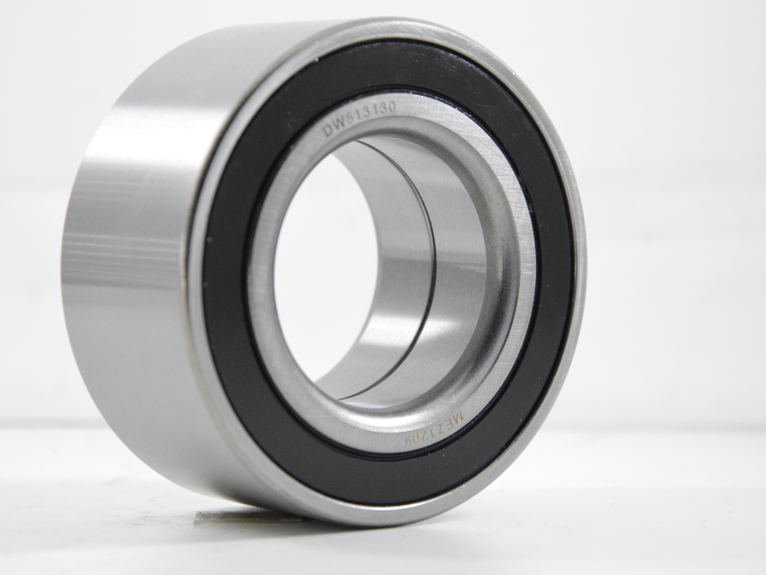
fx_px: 3066
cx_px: 359
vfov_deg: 10.7
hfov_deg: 14.2
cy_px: 288
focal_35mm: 139
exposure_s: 1/100
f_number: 7.1
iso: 3200
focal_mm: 85
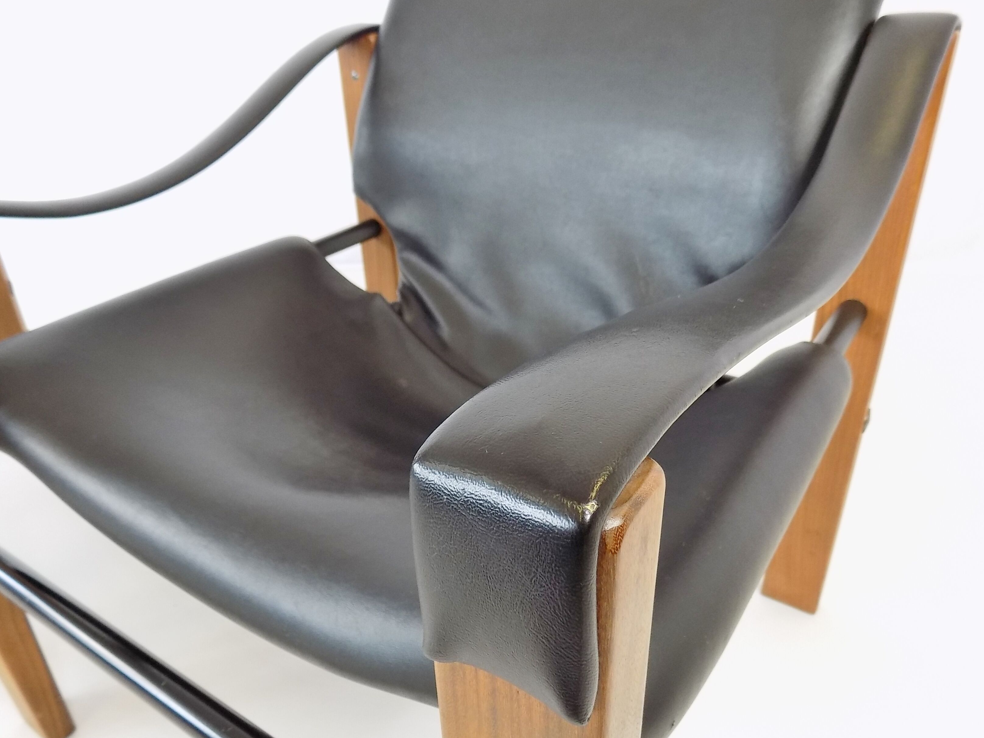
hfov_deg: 67.3
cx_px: 473
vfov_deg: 53.0
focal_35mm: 26
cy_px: 396
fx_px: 739
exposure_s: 1/30
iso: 180
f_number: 3.1
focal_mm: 4
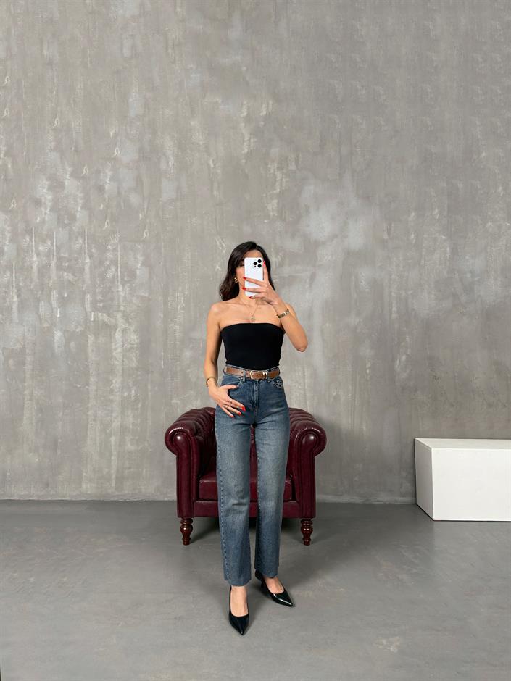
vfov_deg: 71.6
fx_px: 472
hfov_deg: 56.8
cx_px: 256
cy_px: 340
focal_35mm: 24
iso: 160
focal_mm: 6.76
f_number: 1.78
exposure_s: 1/121
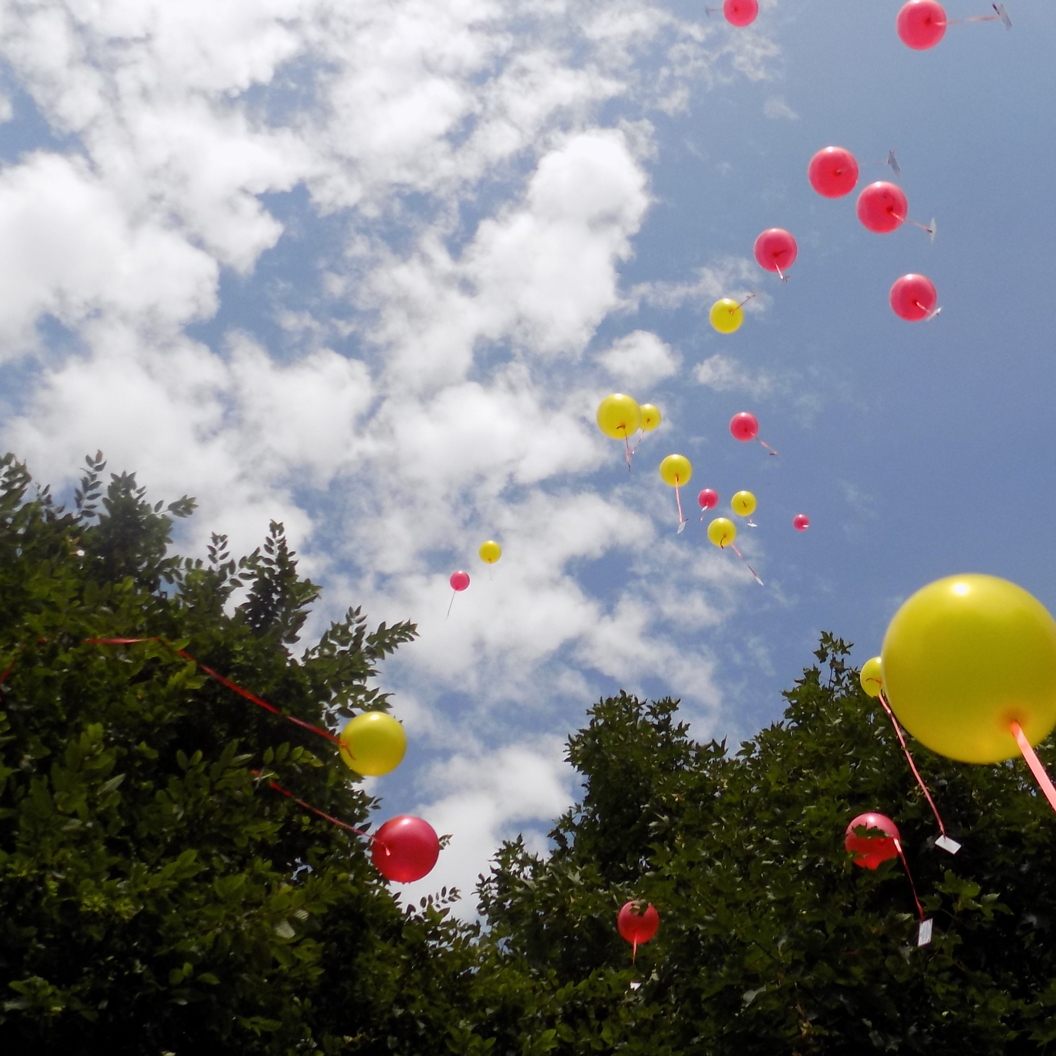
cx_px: 714
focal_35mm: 28
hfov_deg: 56.0
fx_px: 966
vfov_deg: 57.3
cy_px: 538
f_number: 9.9
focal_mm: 4
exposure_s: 1/160
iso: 80
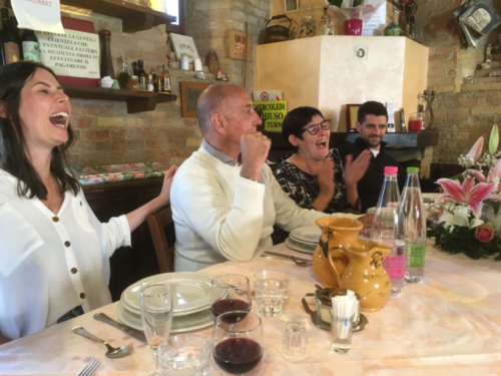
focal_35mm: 29
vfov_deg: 48.2
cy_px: 188
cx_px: 250
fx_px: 420
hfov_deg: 61.7
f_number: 2.2
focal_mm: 4.15
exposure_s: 1/20
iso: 200
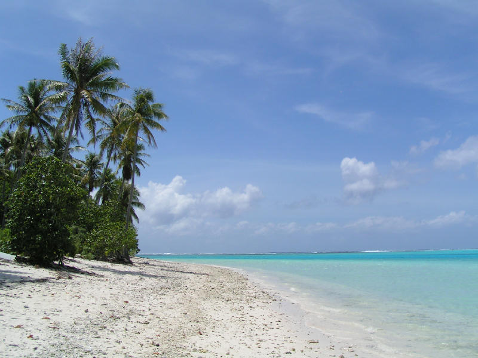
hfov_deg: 49.0
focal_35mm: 38
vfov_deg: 37.7
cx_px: 239
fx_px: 525
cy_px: 179
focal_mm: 5.8
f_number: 6.3
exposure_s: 1/800
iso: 50
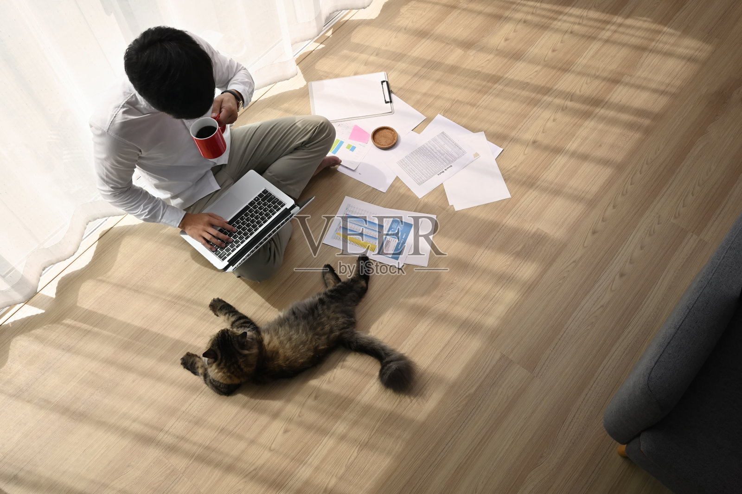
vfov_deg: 43.6
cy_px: 247
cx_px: 371
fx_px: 618
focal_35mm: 30
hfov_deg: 62.0
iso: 400
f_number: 10
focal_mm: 30
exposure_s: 1/200
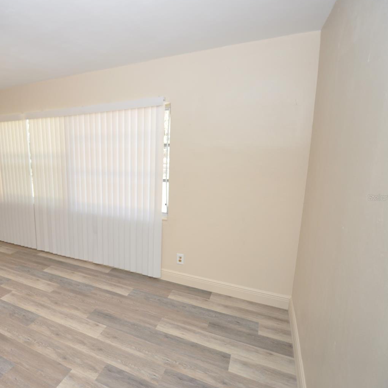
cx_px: 97
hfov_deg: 69.9
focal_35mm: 20
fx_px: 254
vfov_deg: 74.8
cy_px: 197
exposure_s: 1/80
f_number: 4.5
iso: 400
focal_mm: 10
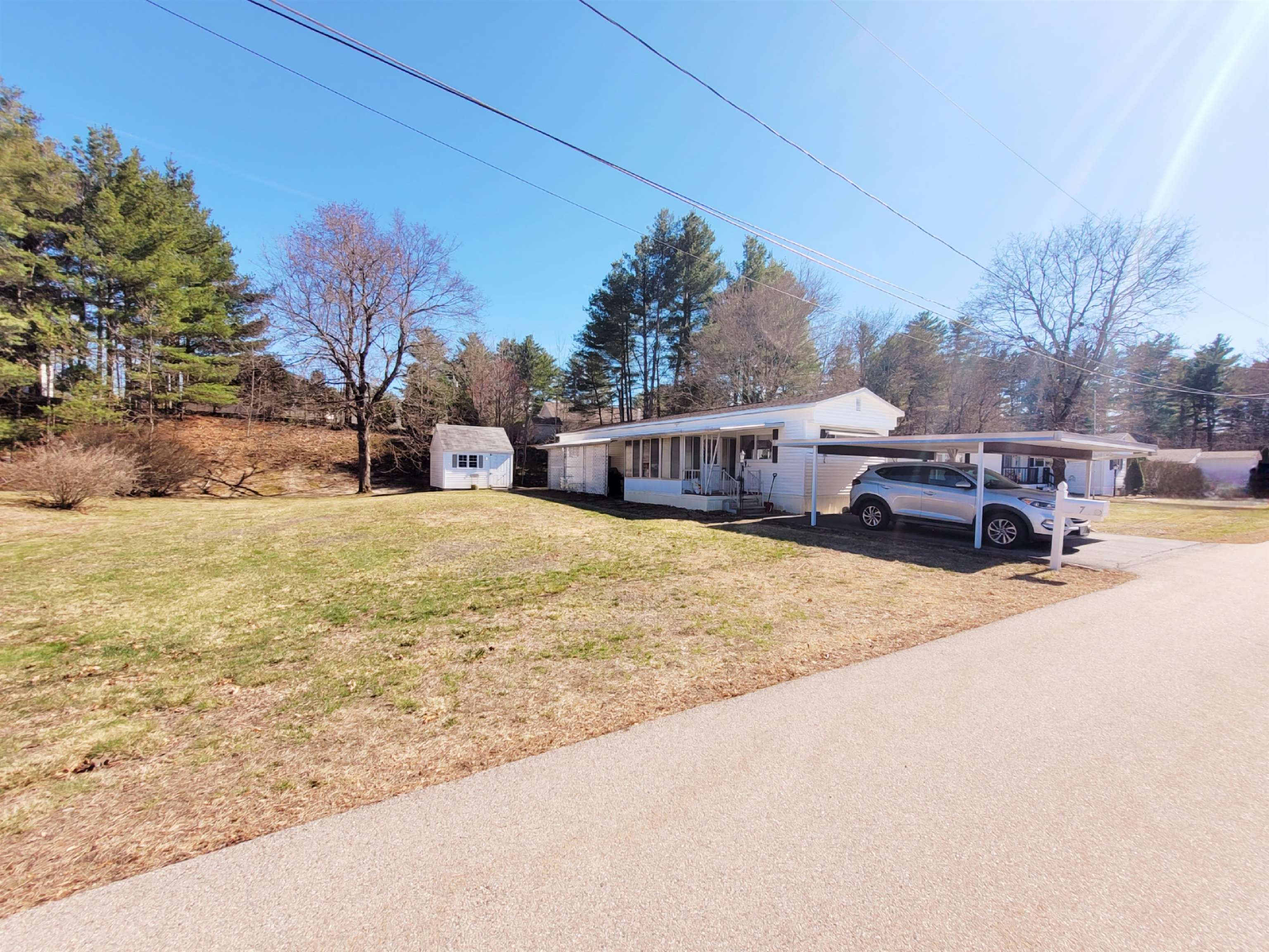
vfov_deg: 89.9
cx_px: 634
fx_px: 477
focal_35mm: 13
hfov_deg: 106.2
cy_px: 476
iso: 40
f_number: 2.2
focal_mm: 1.74
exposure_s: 1/1429
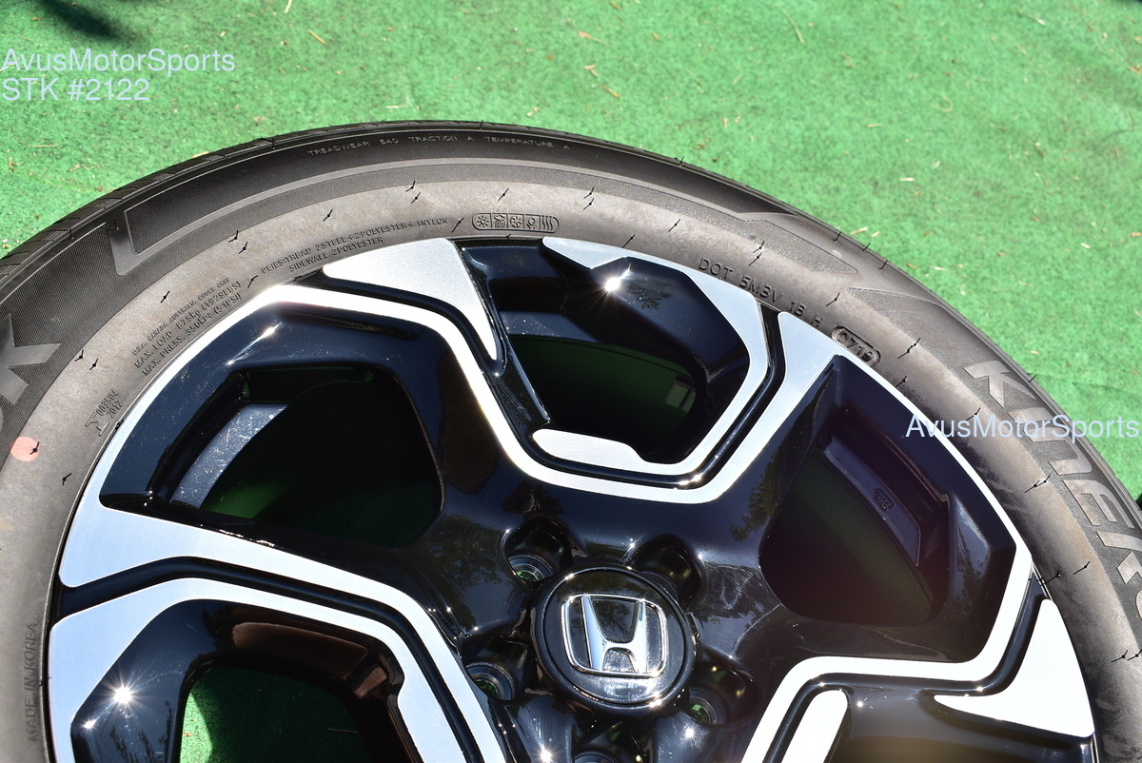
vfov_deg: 34.3
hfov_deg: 49.5
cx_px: 571
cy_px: 382
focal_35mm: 39
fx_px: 1238
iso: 100
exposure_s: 1/160
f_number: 8
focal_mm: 26
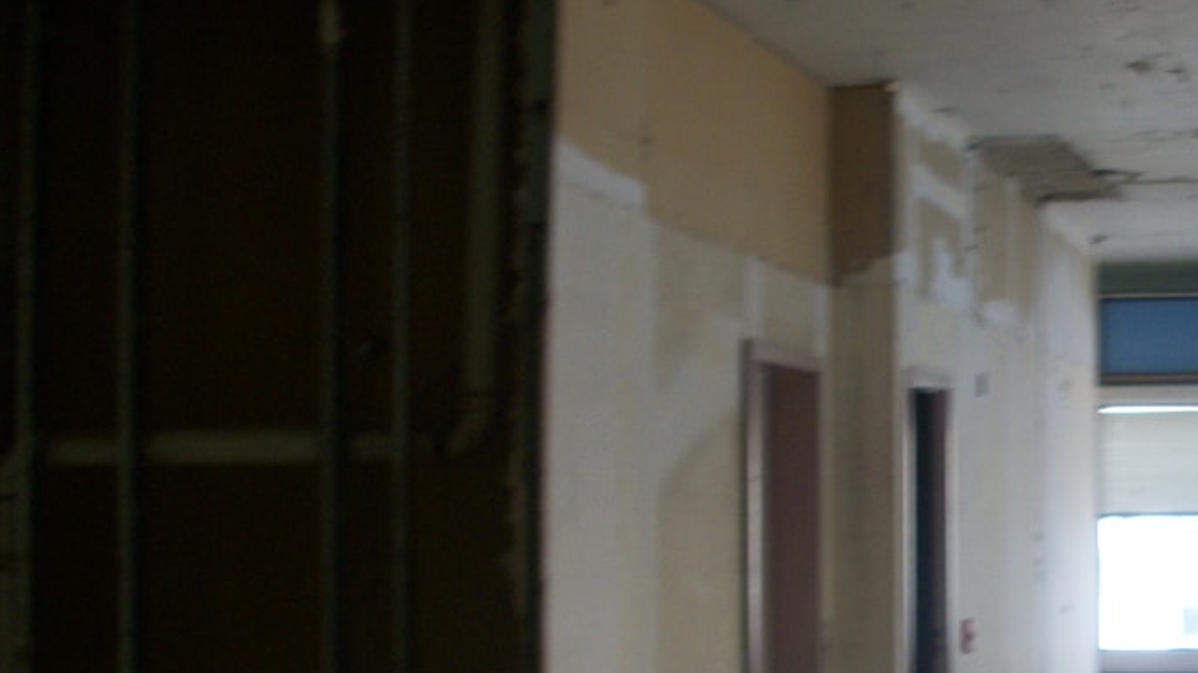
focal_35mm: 75
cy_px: 461
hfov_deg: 27.4
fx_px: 2382
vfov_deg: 16.0
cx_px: 1031
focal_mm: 6.3
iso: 80
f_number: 3.1
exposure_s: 1/40
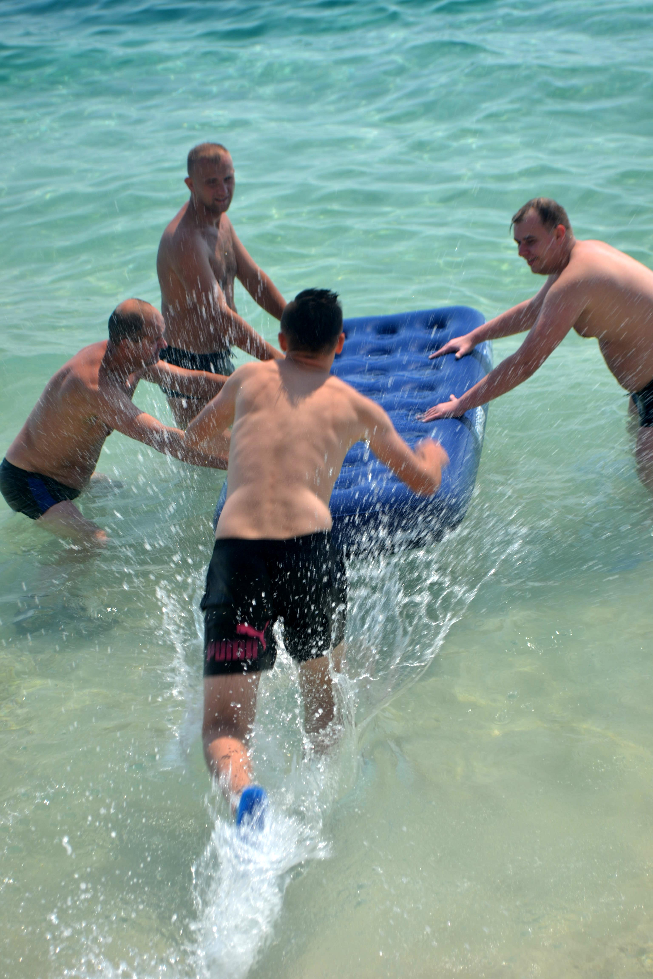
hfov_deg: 16.6
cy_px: 490
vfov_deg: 24.6
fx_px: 2245
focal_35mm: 82
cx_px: 326
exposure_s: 1/125
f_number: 5.6
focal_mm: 55
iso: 100
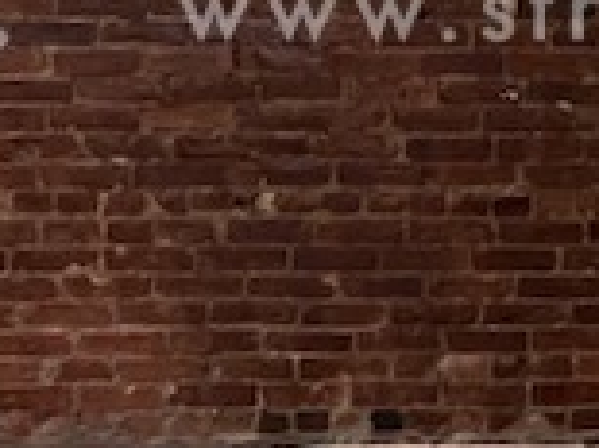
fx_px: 1158
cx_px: 545
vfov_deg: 20.8
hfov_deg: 27.9
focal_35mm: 67
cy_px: -54
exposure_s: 1/60
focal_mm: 1.57
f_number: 1.8
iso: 500
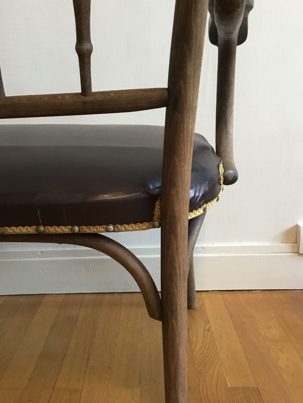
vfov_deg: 50.1
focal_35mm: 37
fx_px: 432
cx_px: 138
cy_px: 219
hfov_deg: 38.6
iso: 250
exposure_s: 1/33
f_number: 2.4
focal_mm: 3.3
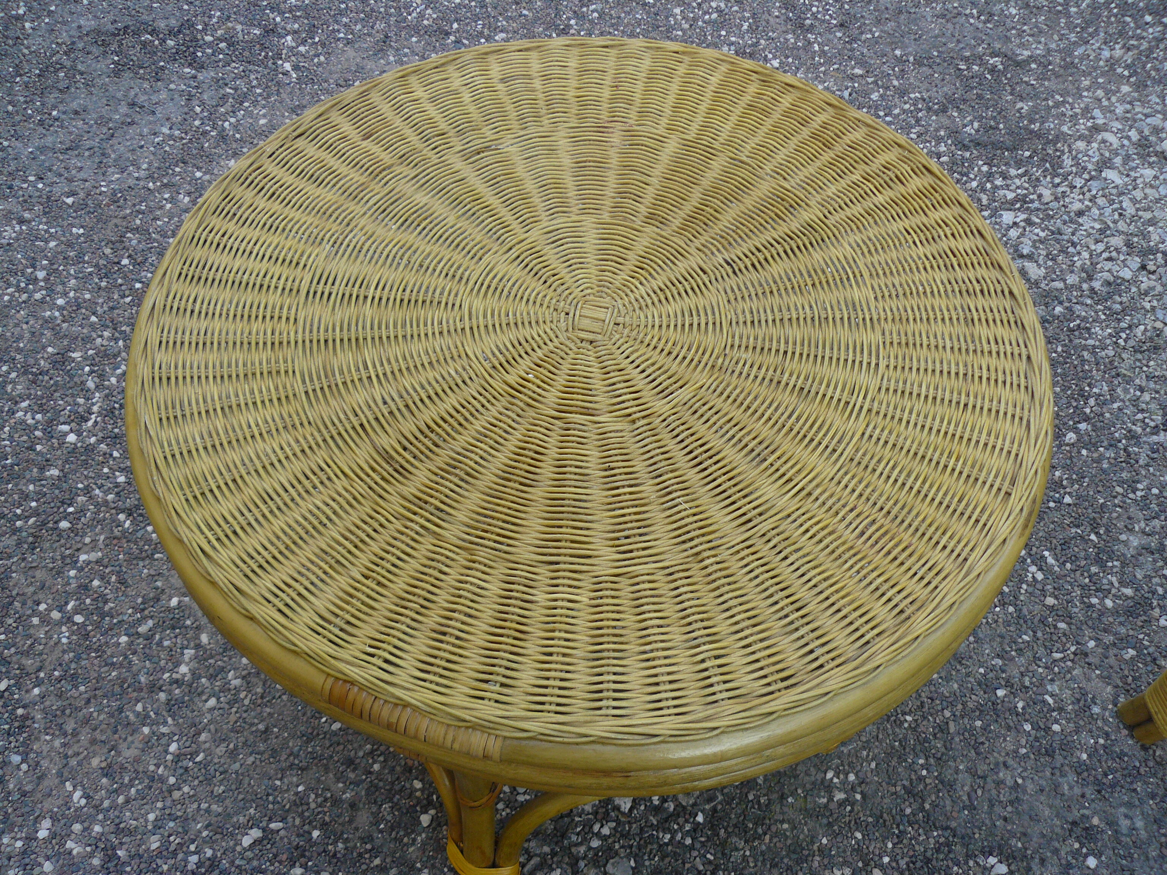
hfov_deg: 51.4
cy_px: 438
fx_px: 1214
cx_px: 584
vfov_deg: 39.7
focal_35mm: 36
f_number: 3.2
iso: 100
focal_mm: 6
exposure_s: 1/100
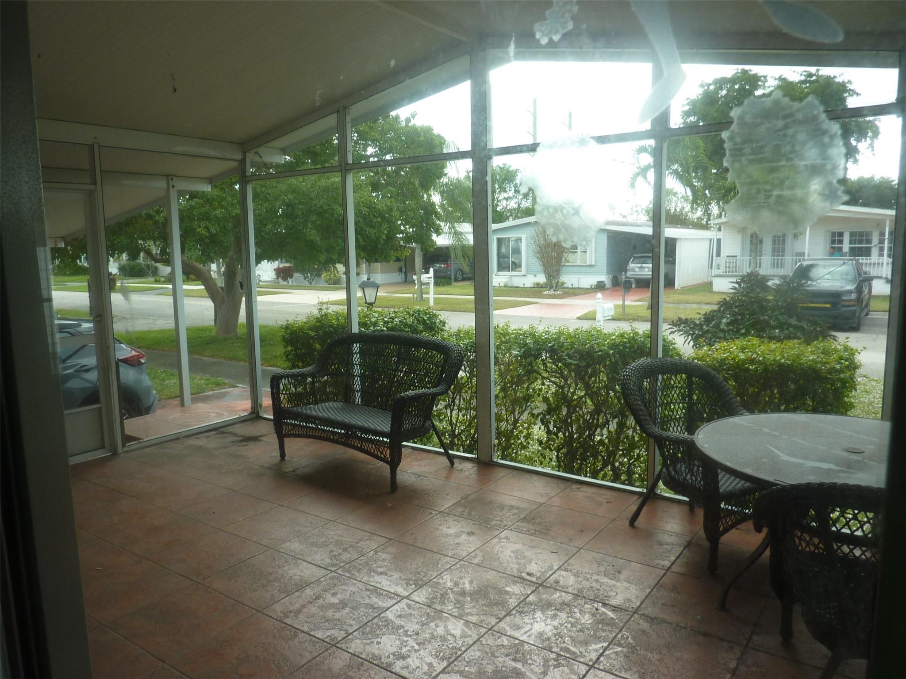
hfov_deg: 69.4
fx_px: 654
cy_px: 340
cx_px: 453
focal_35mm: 25
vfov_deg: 54.9
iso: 80
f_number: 3.3
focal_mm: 4.1
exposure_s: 1/100
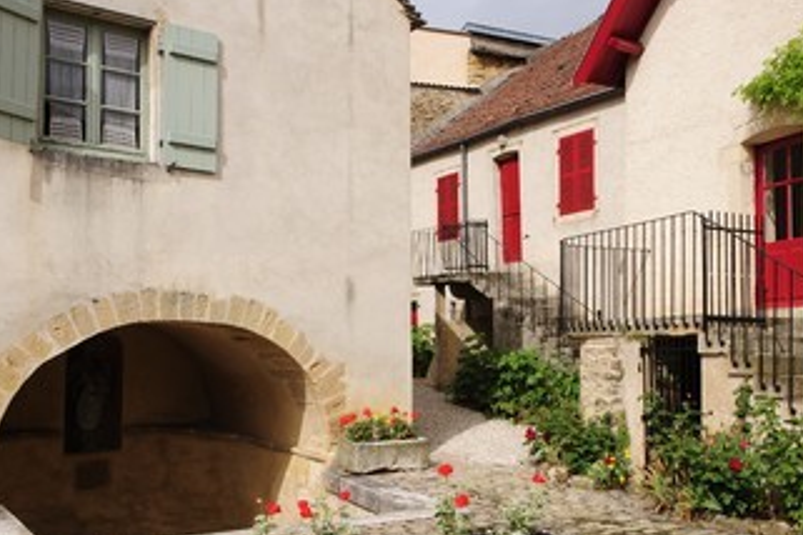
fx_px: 848
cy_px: 322
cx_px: 437
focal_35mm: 38
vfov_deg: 34.9
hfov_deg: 50.6
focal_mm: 29
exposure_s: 1/125
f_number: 18
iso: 200
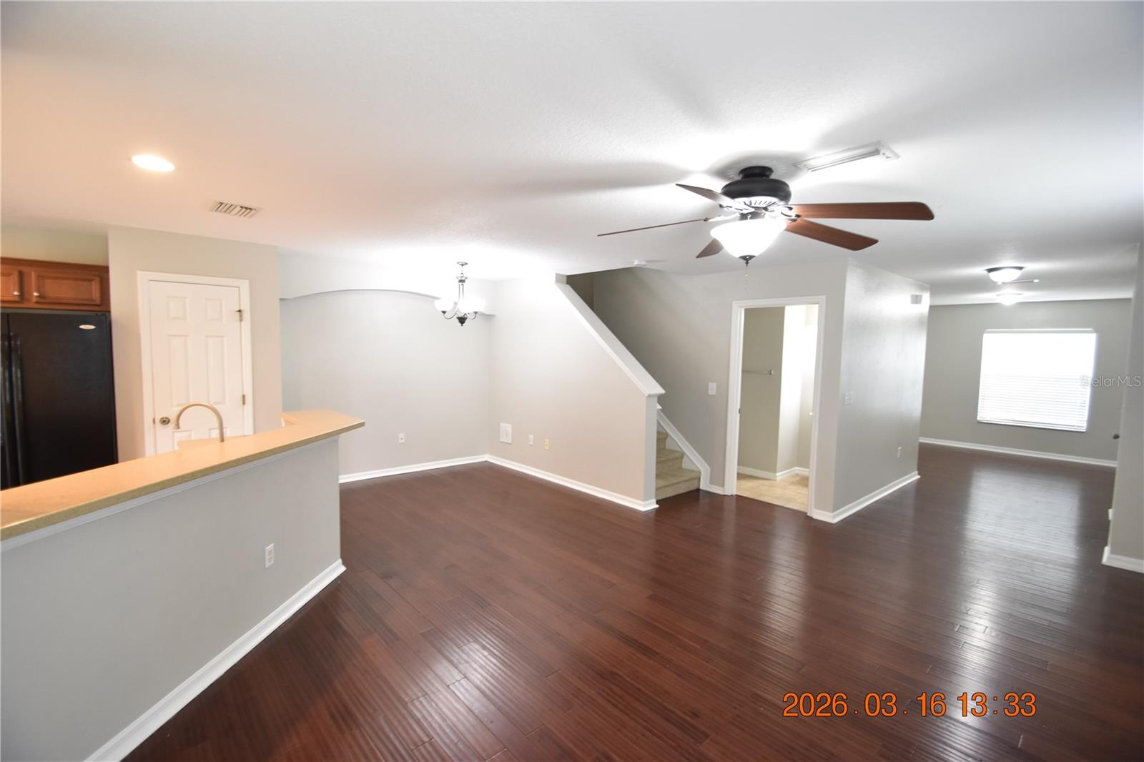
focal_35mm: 15
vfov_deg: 77.3
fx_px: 477
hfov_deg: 100.4
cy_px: 381
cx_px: 572
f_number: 3.5
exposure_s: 1/30
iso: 800
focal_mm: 10
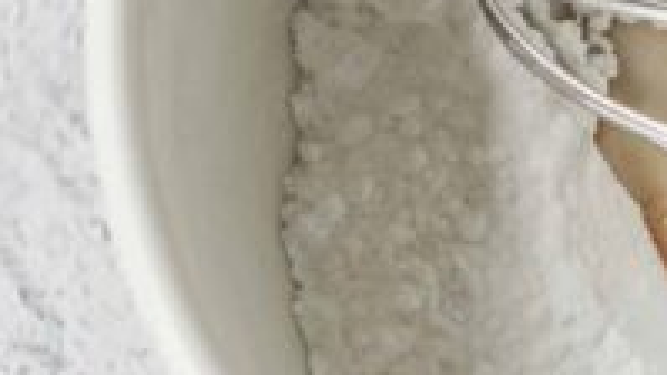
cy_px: 23
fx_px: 3502
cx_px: 826
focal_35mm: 198
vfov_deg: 6.1
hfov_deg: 10.7
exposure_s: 1/20
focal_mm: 50
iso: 125
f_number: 4.5
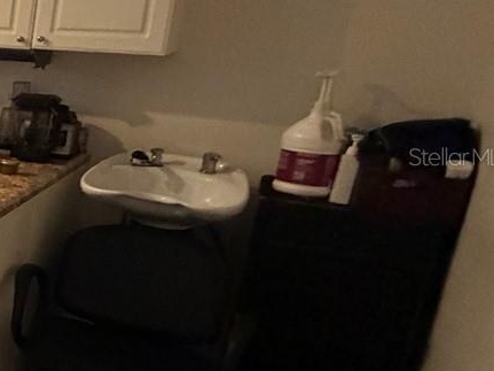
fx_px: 742
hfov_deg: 22.0
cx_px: -400
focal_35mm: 52
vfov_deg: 28.0
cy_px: 156
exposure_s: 1/60
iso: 1000
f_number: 2.2
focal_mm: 2.22
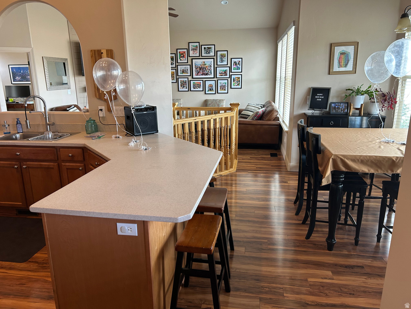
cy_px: 154
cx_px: 206
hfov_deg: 67.3
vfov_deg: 53.1
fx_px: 309
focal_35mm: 26
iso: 100
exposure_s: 1/60
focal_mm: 5.7
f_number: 1.5
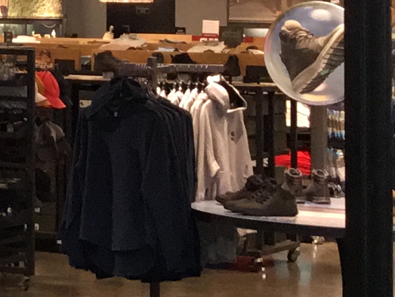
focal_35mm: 173
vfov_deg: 8.5
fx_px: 1974
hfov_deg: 10.3
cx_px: -456
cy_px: -87
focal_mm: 3.3
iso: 125
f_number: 2.4
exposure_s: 1/30
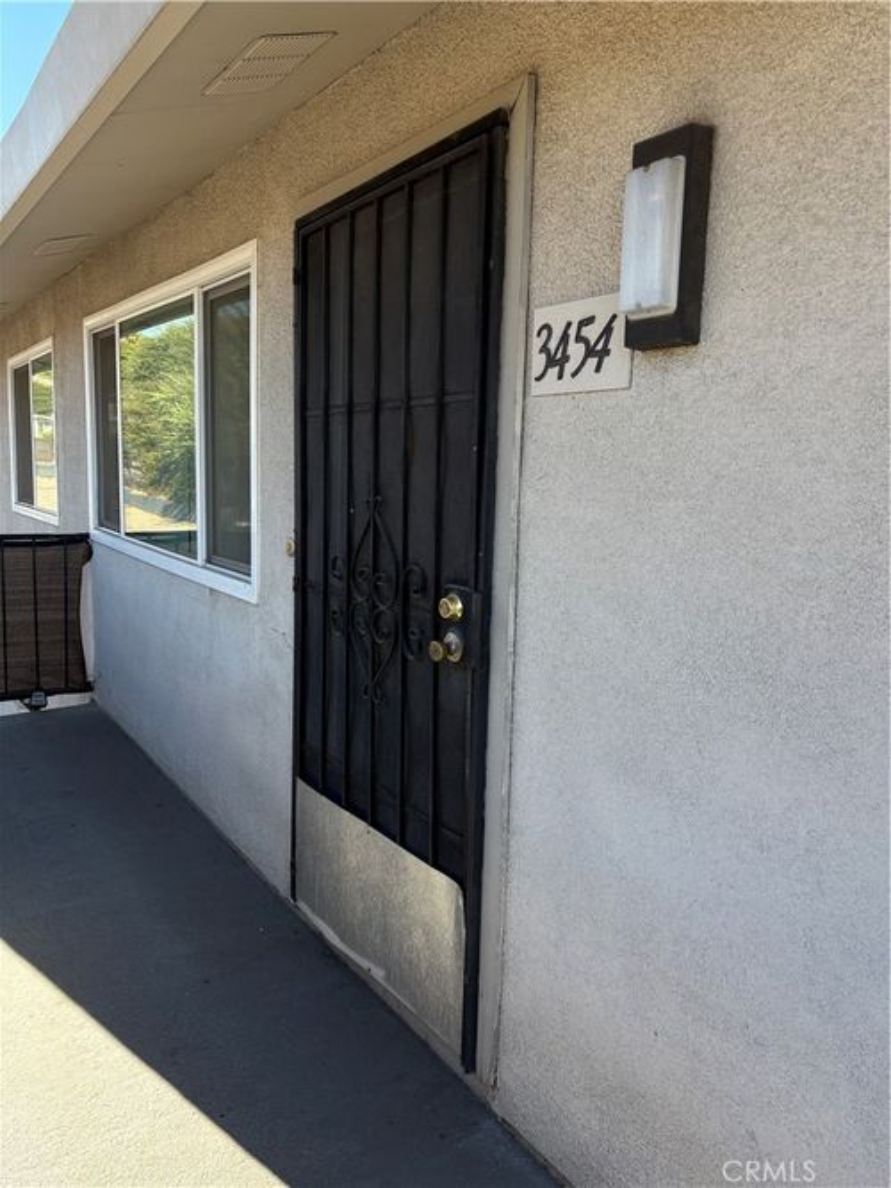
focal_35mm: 26
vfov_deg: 67.3
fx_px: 893
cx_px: 446
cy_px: 594
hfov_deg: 53.0
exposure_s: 1/840
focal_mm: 5.96
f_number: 1.6
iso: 50
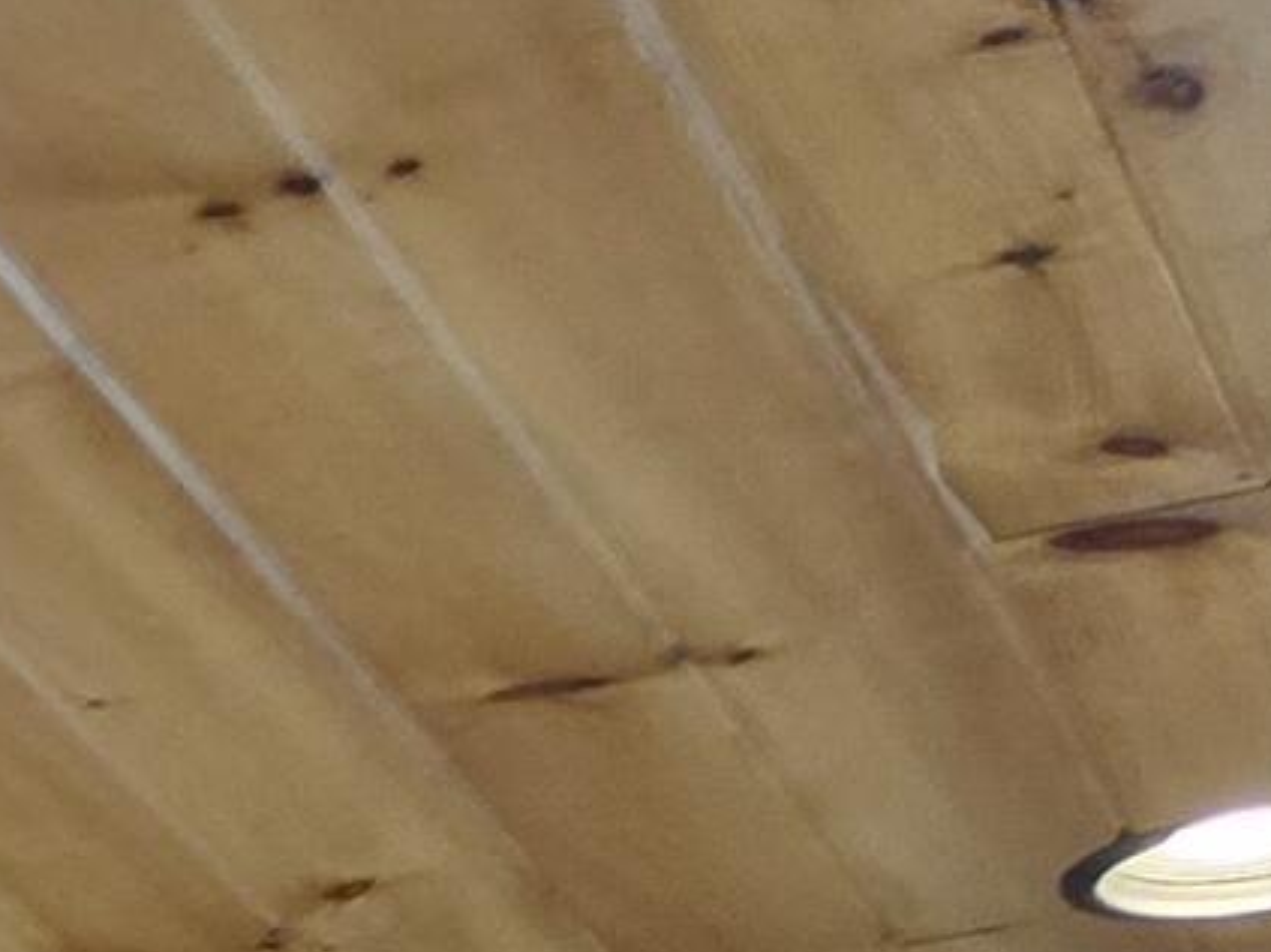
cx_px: -2305
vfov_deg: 8.2
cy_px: 2505
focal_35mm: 163
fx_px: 5983
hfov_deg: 9.8
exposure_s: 1/120
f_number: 1.8
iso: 500
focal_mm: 5.4
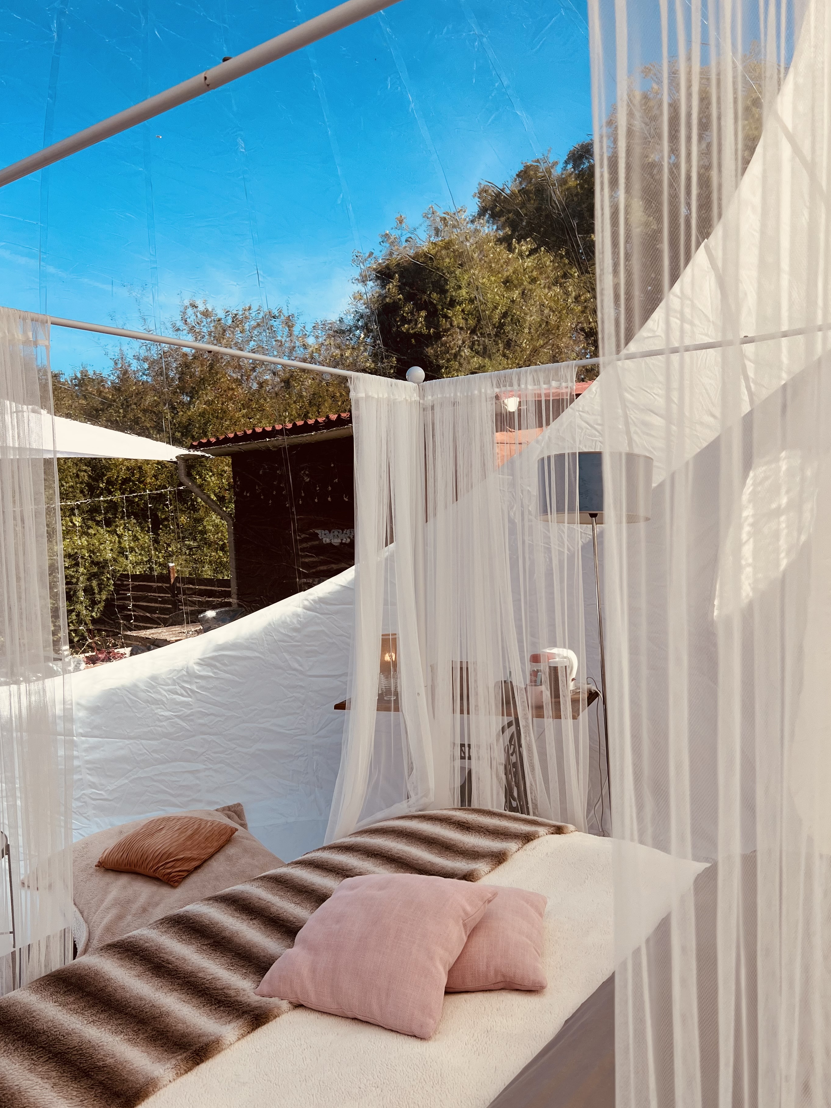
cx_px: 374
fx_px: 928
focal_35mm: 29
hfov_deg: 48.2
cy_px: 617
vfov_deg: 61.5
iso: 50
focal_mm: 5.7
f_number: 1.5
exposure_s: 1/2762
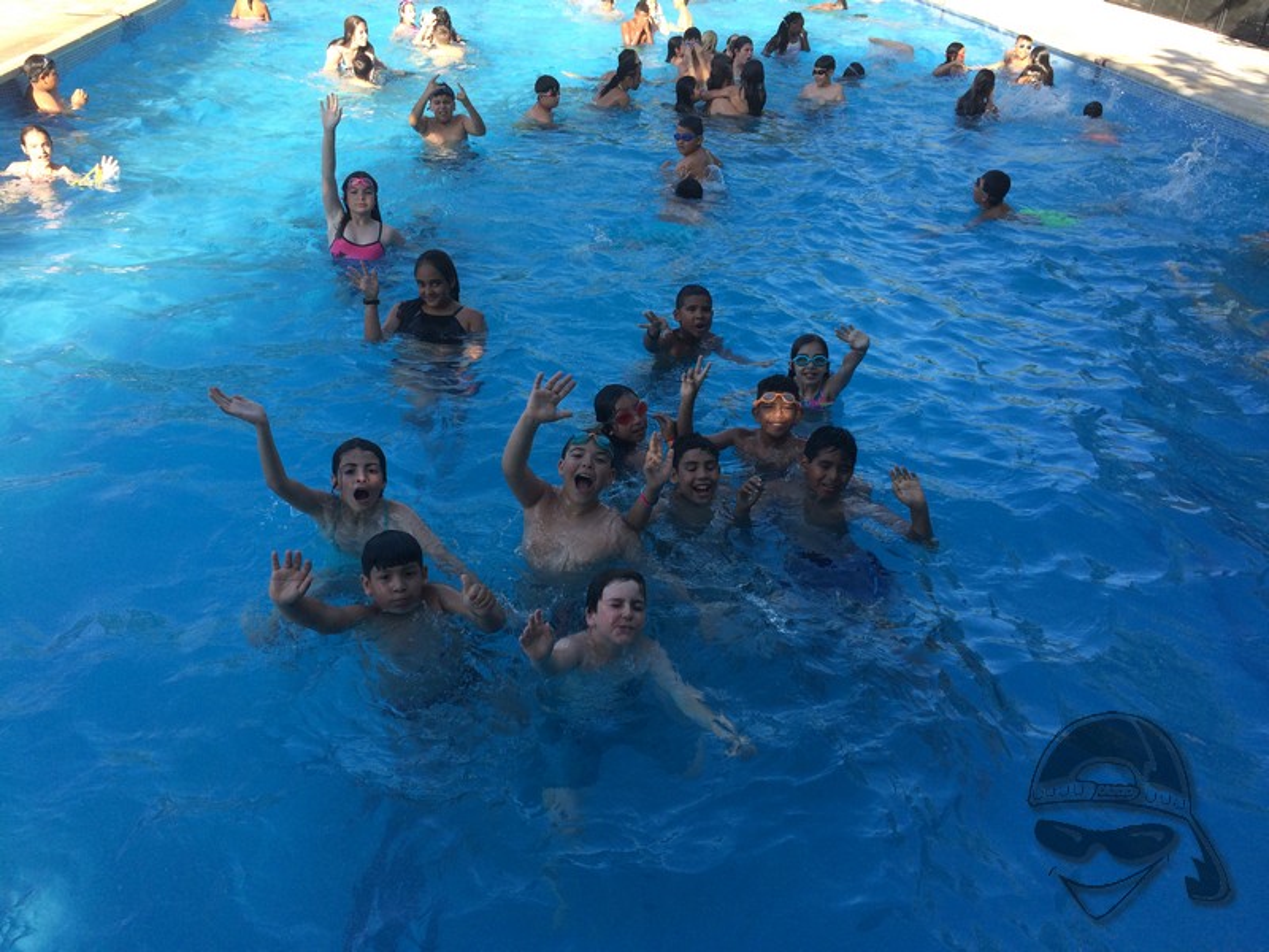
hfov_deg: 61.7
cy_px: 476
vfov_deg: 48.2
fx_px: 1063
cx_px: 634
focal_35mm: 29
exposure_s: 1/547
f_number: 2.2
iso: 32
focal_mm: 4.15
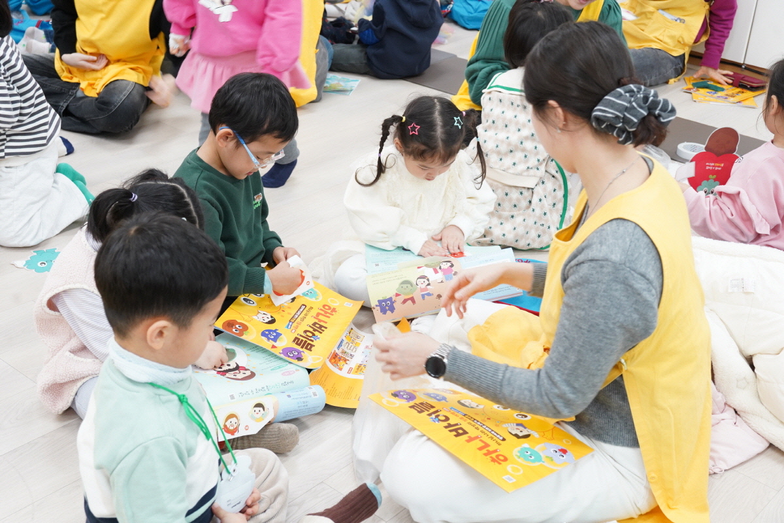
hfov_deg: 40.3
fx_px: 1067
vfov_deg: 27.5
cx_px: 392
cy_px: 262
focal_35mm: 49
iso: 2500
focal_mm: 49
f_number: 6.3
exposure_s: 1/50
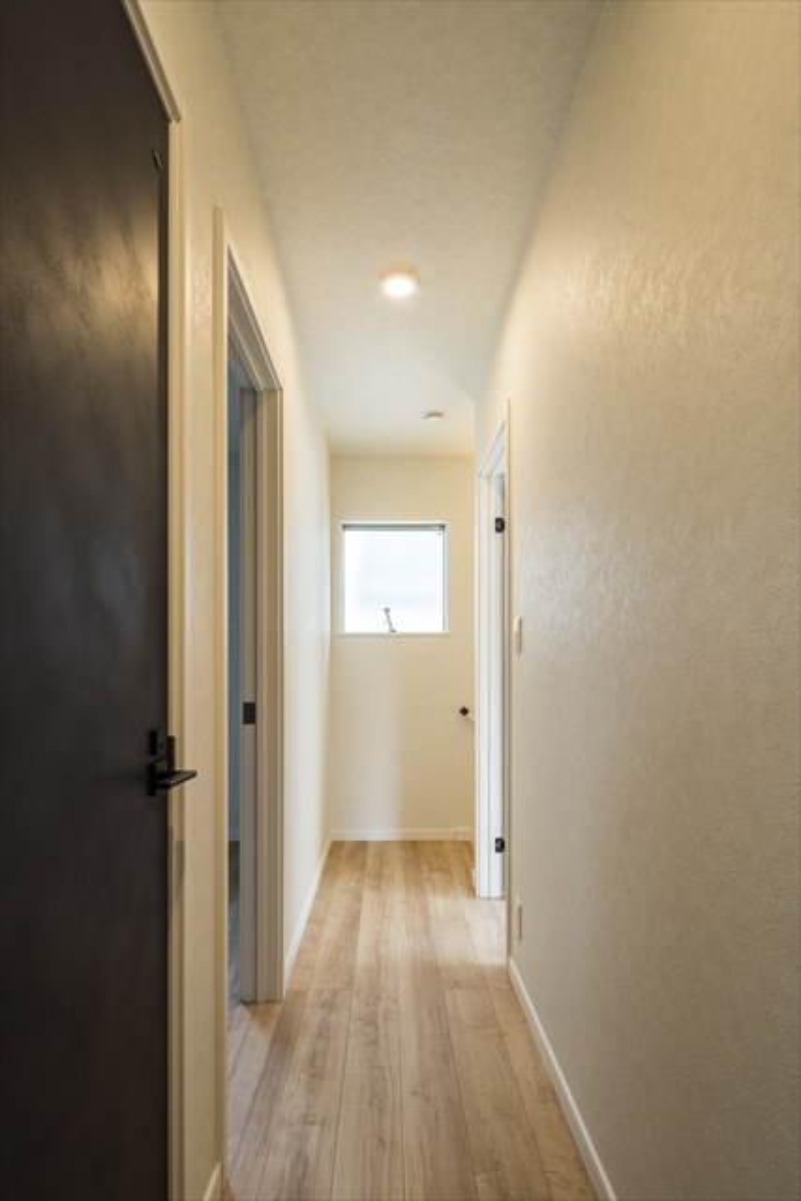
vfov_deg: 93.3
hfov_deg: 70.5
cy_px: 600
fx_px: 567
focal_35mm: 17
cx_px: 400
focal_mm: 17
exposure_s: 1/1.67
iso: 100
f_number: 11
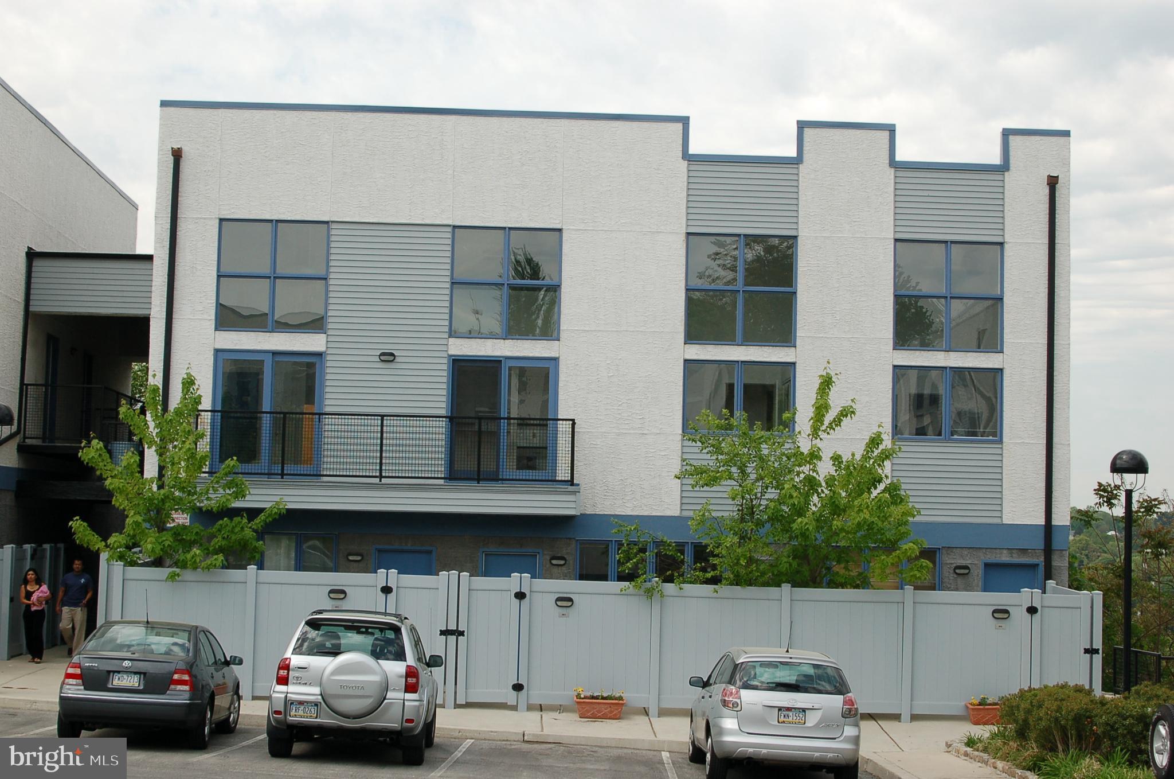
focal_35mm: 57
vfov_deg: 23.7
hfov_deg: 35.1
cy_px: 390
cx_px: 587
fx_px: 1856
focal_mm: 38
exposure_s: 1/320
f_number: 9
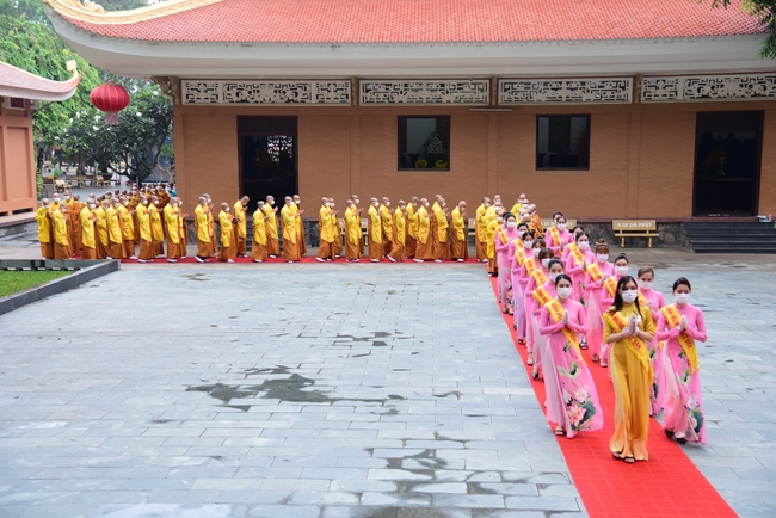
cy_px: 259
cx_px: 388
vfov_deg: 30.5
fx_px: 949
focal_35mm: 44
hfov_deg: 44.5
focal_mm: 44
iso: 160
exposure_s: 1/60
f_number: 4
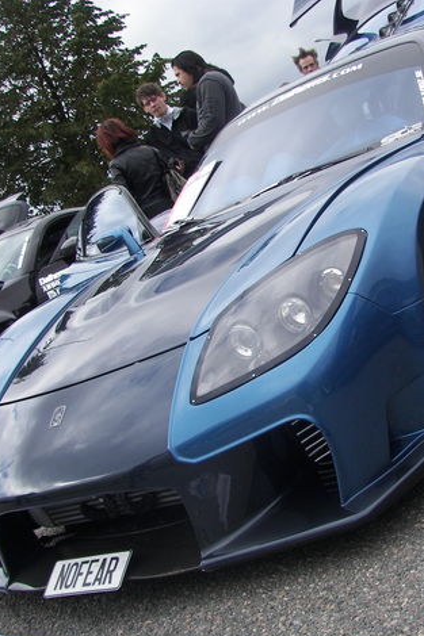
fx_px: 902
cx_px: 316
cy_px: 323
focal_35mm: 51
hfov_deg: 26.1
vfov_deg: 38.9
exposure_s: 1/800
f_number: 2.8
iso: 64
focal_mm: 6
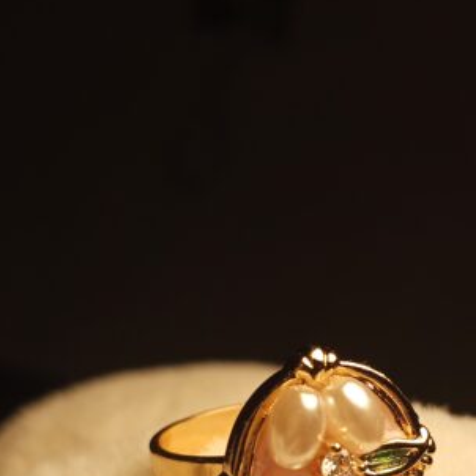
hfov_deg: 27.5
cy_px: 340
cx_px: 337
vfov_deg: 27.4
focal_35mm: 62
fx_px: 965
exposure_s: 1/100
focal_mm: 3.98
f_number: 1.8
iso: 64
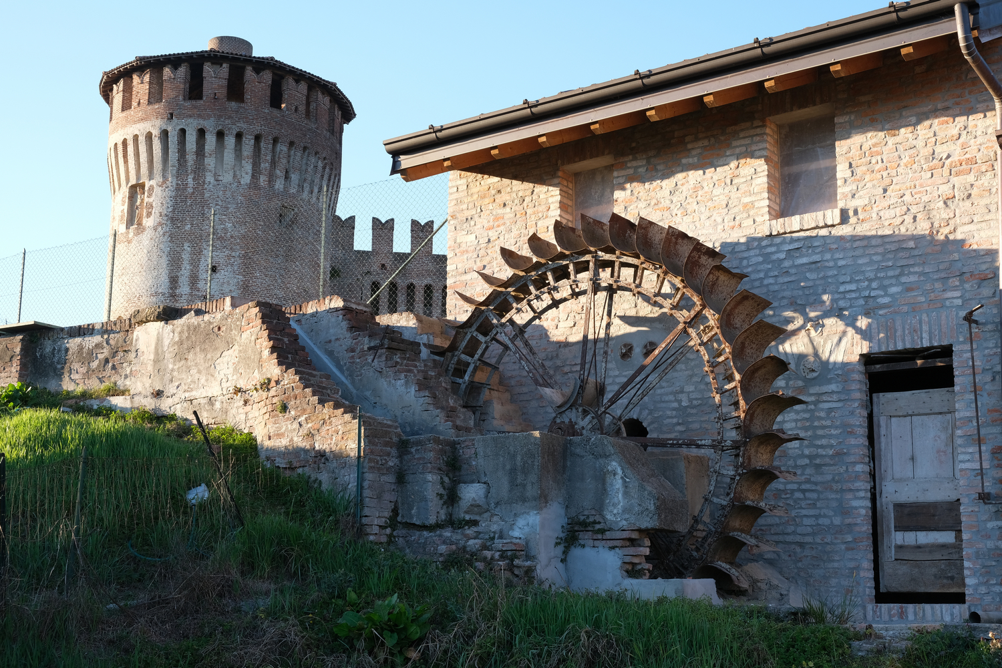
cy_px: 334
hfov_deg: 43.6
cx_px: 501
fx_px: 1252
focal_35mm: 45
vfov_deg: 29.9
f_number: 10
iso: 320
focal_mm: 30.2
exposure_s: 1/60
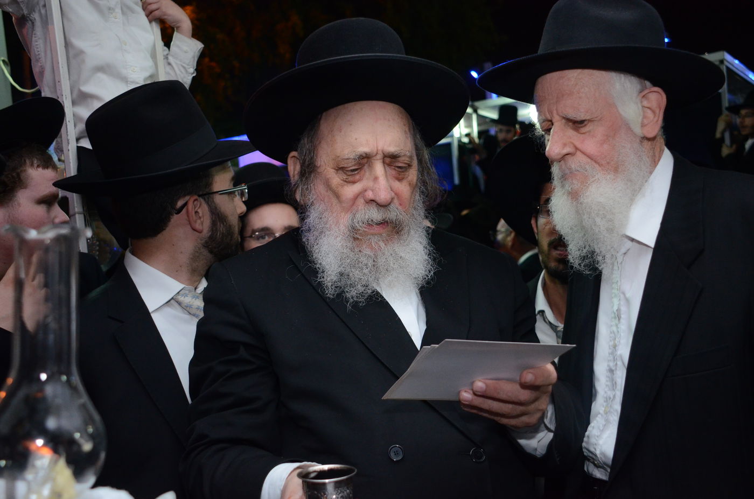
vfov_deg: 31.8
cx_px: 377
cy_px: 250
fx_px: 878
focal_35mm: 42
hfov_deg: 46.5
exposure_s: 1/80
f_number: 4
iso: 2000
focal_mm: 28
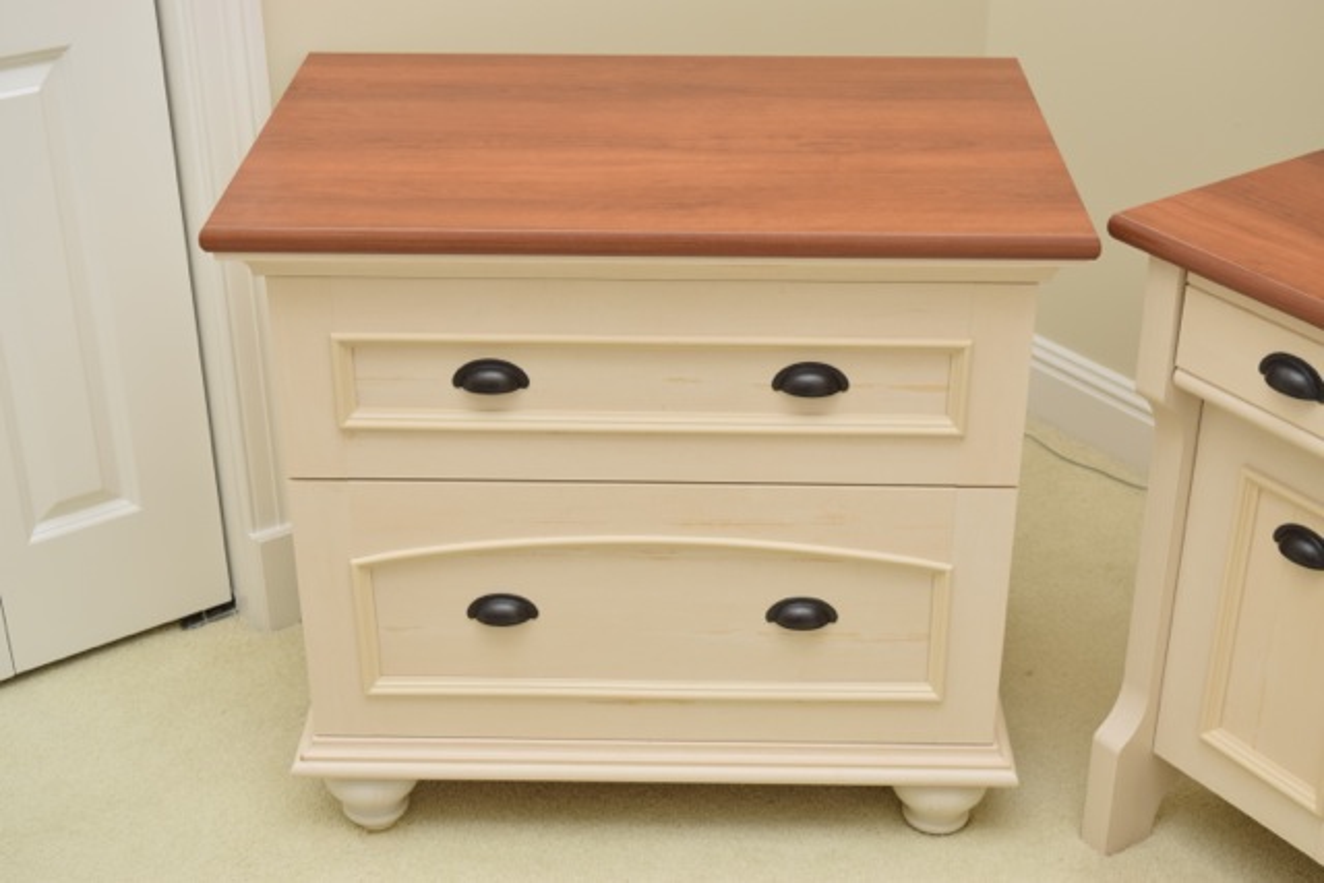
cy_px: 442
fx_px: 1931
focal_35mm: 52
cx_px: 662
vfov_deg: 25.8
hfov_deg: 37.8
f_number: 5.6
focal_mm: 35
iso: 400
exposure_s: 1/125
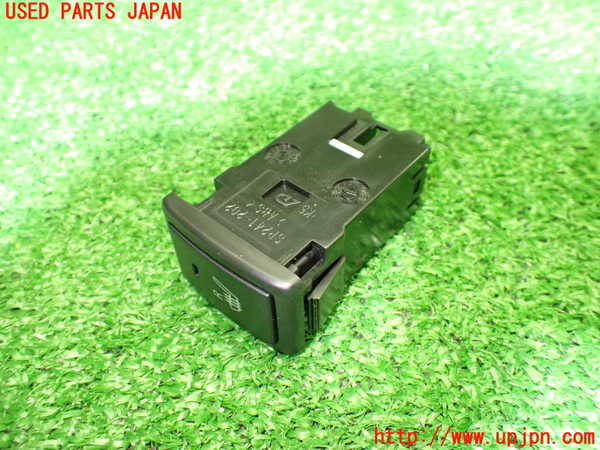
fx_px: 520
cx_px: 300
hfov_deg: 60.0
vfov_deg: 46.8
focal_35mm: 30
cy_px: 225
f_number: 2.3
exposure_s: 1/125
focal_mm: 5.4
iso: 800
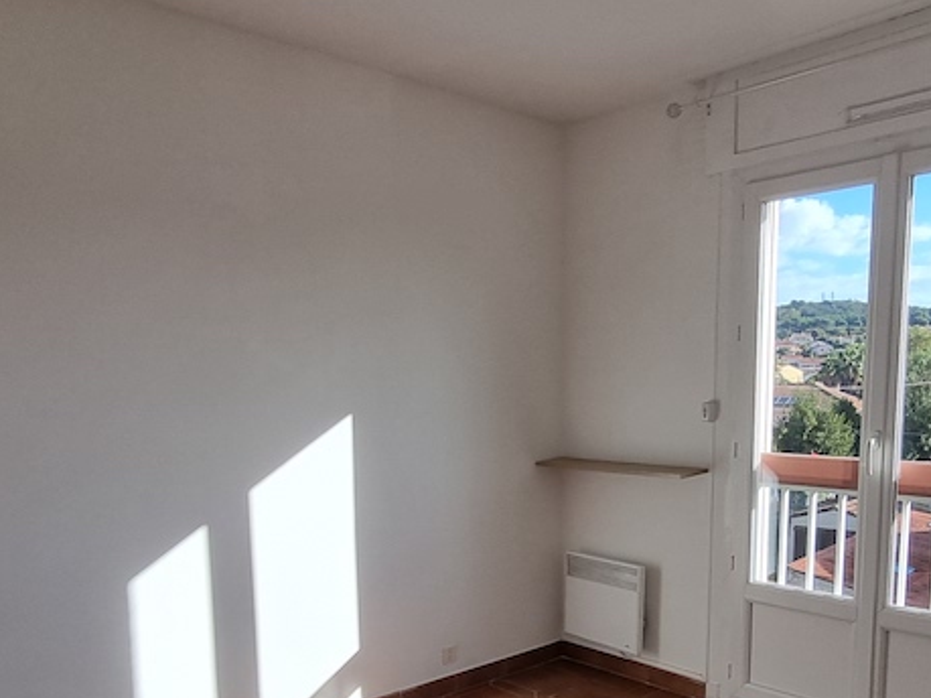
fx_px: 780
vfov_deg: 47.1
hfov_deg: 61.6
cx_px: 497
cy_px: 485
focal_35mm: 29
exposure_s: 1/586
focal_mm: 2.2
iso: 50
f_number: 2.2
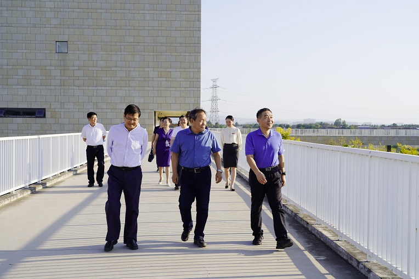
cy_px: 140
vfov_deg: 31.2
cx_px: 210
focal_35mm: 43
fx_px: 500
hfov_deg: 45.4
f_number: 9
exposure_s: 1/125
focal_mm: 43
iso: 100
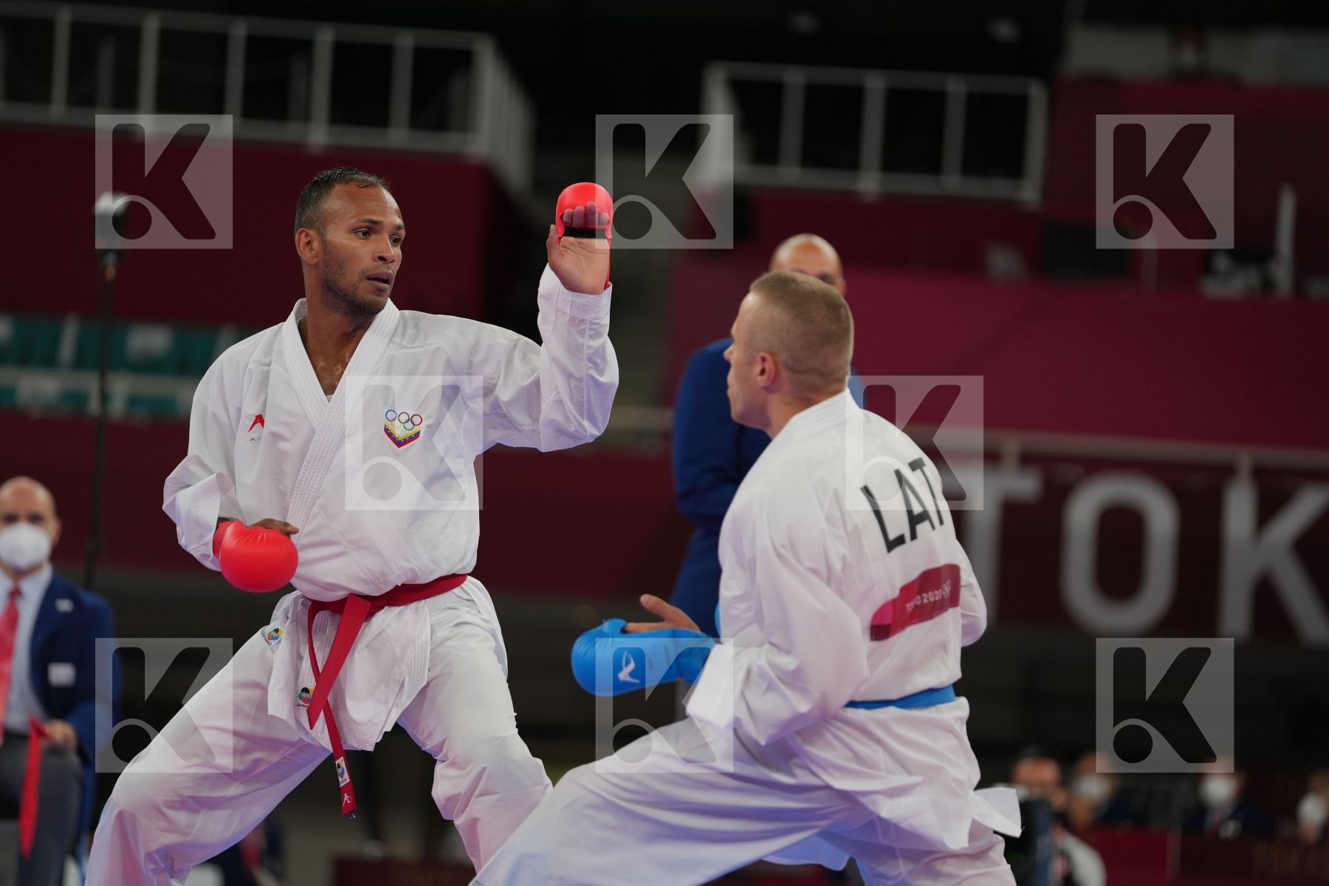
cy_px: 443
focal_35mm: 176
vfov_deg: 7.8
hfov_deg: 11.7
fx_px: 6497
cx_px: 664
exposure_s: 1/1000
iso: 500
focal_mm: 176
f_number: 2.8
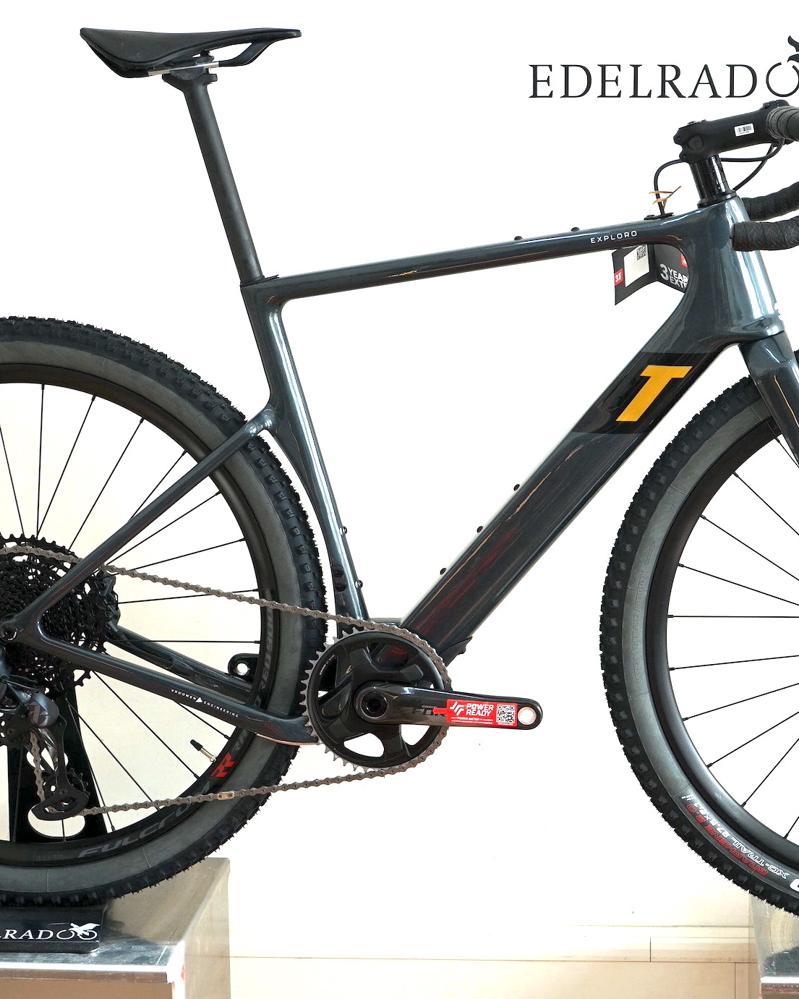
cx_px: 486
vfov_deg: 22.0
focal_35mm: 87
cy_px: 497
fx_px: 2571
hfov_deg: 17.6
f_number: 5.6
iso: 400
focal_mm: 61
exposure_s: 1/160
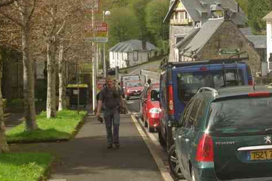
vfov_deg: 16.4
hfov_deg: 24.7
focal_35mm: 82
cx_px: 105
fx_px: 619
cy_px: 23
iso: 100
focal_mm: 26
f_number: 6.7
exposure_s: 1/125
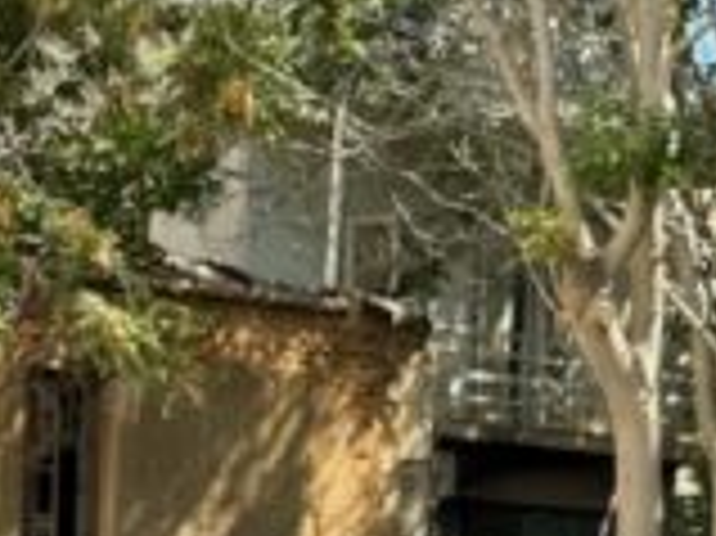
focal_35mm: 116
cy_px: 712
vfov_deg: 12.3
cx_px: -234
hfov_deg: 16.0
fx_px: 2398
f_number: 1.78
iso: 80
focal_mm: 6.76
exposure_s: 1/1292
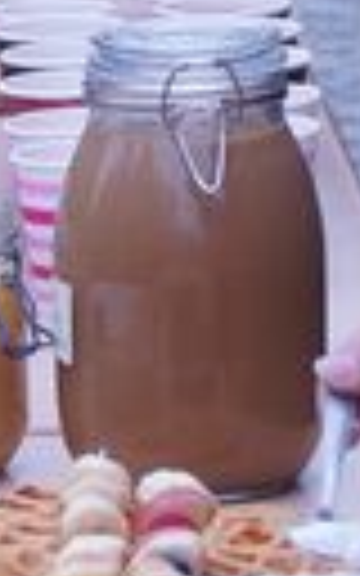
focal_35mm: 516
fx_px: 8100
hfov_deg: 2.5
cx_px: 83
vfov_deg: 4.1
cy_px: 4
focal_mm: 50
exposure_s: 1/80
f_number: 5.6
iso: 100
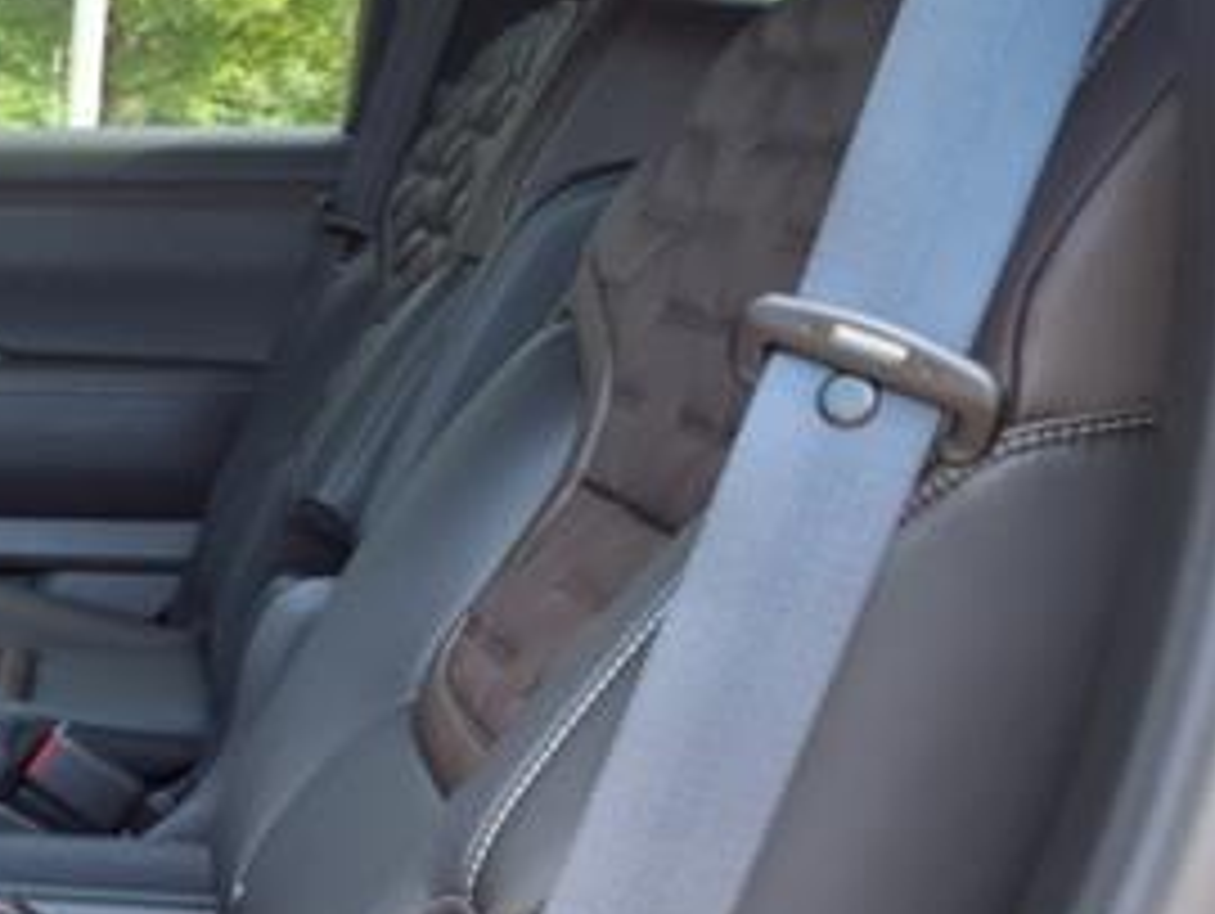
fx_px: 2248
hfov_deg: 27.0
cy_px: 612
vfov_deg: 22.9
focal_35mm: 64
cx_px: -216
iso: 40
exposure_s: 1/60.2
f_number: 1.9
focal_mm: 3.58
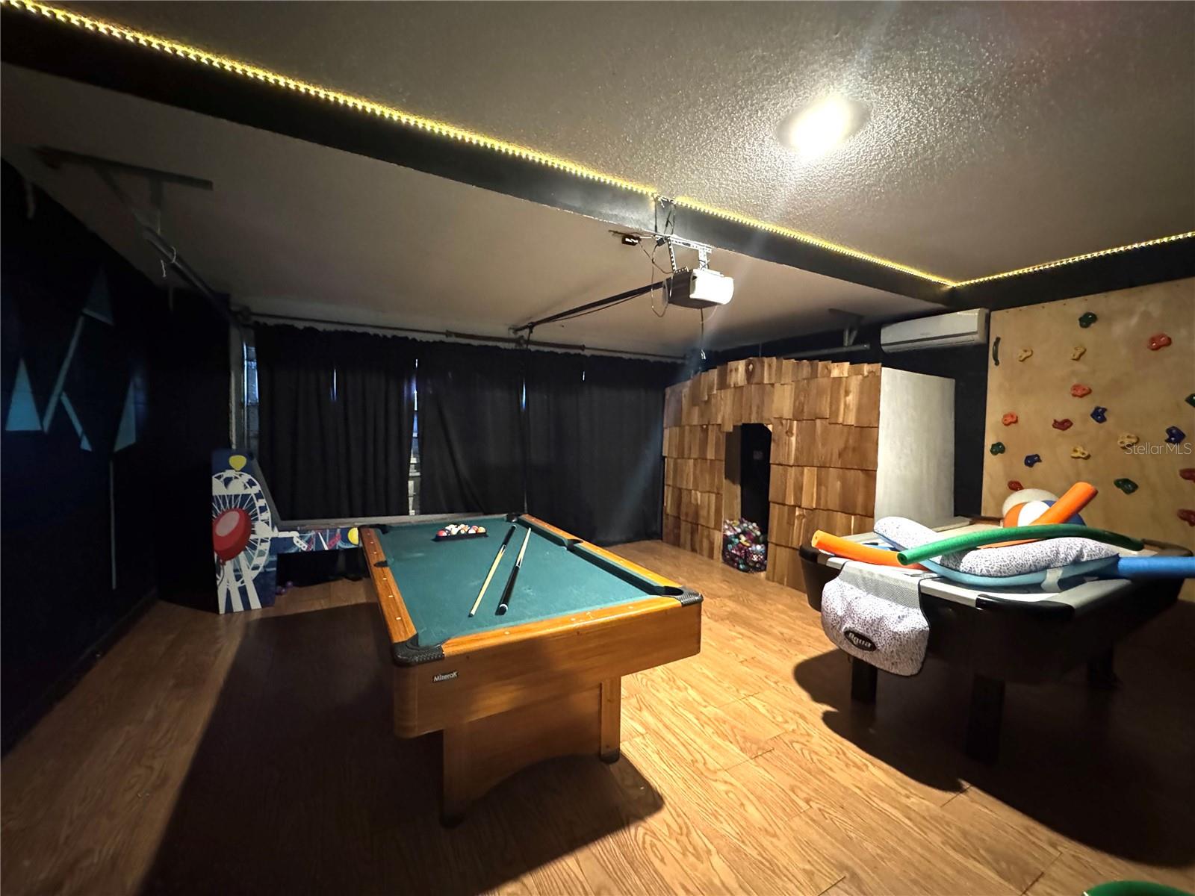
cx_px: 598
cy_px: 448
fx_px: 483
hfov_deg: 102.1
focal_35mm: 14
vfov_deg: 85.7
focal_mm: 2.22
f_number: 2.2
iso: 2000
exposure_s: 1/30
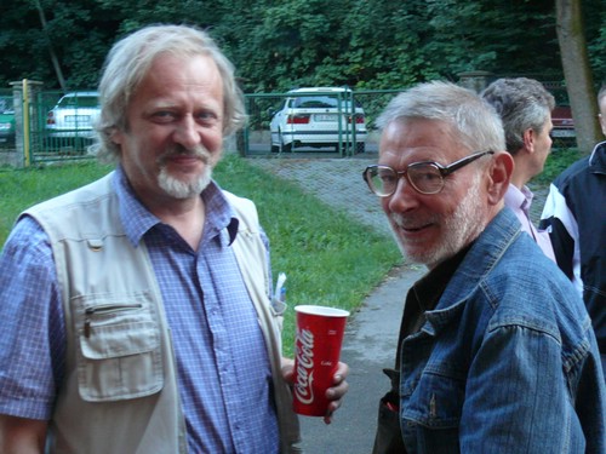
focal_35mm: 61
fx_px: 1068
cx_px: 303
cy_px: 227
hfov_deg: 31.7
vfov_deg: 24.0
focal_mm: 10.9
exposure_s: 1/60
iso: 320
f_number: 3.2
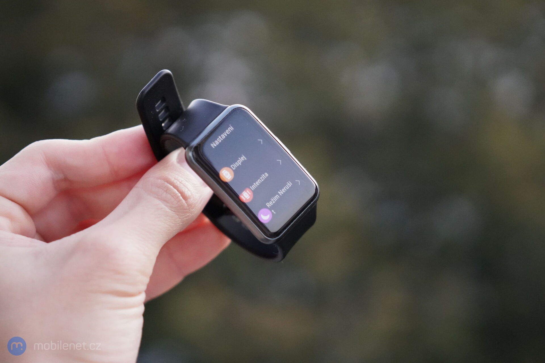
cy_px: 182
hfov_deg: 29.2
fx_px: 1045
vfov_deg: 19.7
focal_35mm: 69
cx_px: 272
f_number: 4
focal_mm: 69
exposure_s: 1/4000
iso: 12800
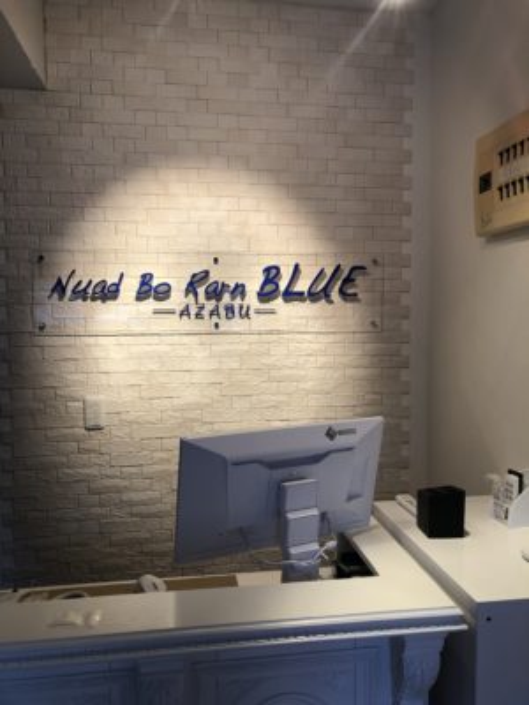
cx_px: 264
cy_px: 352
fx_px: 571
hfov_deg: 49.7
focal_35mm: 28
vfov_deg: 63.4
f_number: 1.8
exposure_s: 1/20
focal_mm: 3.99
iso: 40
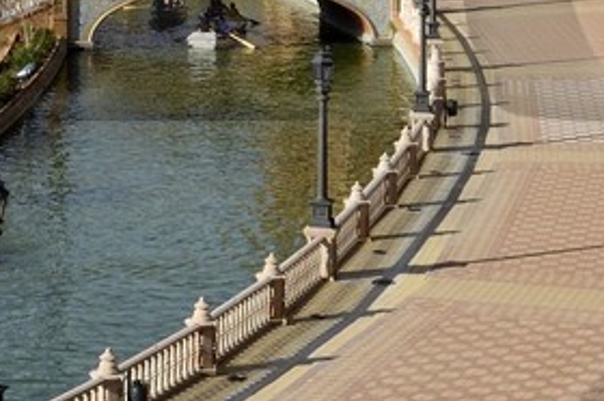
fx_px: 2296
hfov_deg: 14.8
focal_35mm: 137
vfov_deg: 9.7
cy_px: -229
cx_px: 76
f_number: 16
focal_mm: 24
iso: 200
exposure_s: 1/160
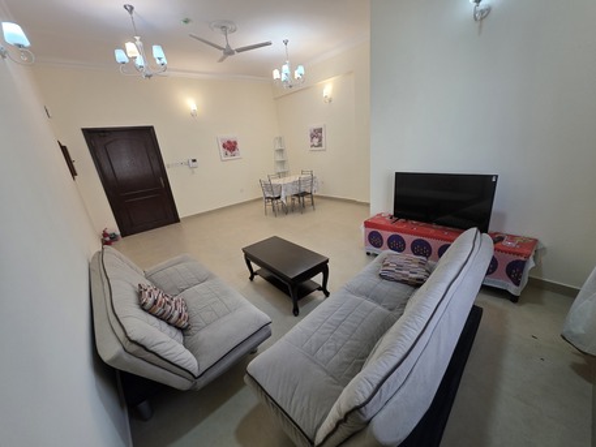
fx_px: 224
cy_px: 224
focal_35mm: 13
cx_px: 298
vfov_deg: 89.9
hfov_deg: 106.2
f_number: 1.9
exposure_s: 1/100
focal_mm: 2.2
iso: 100
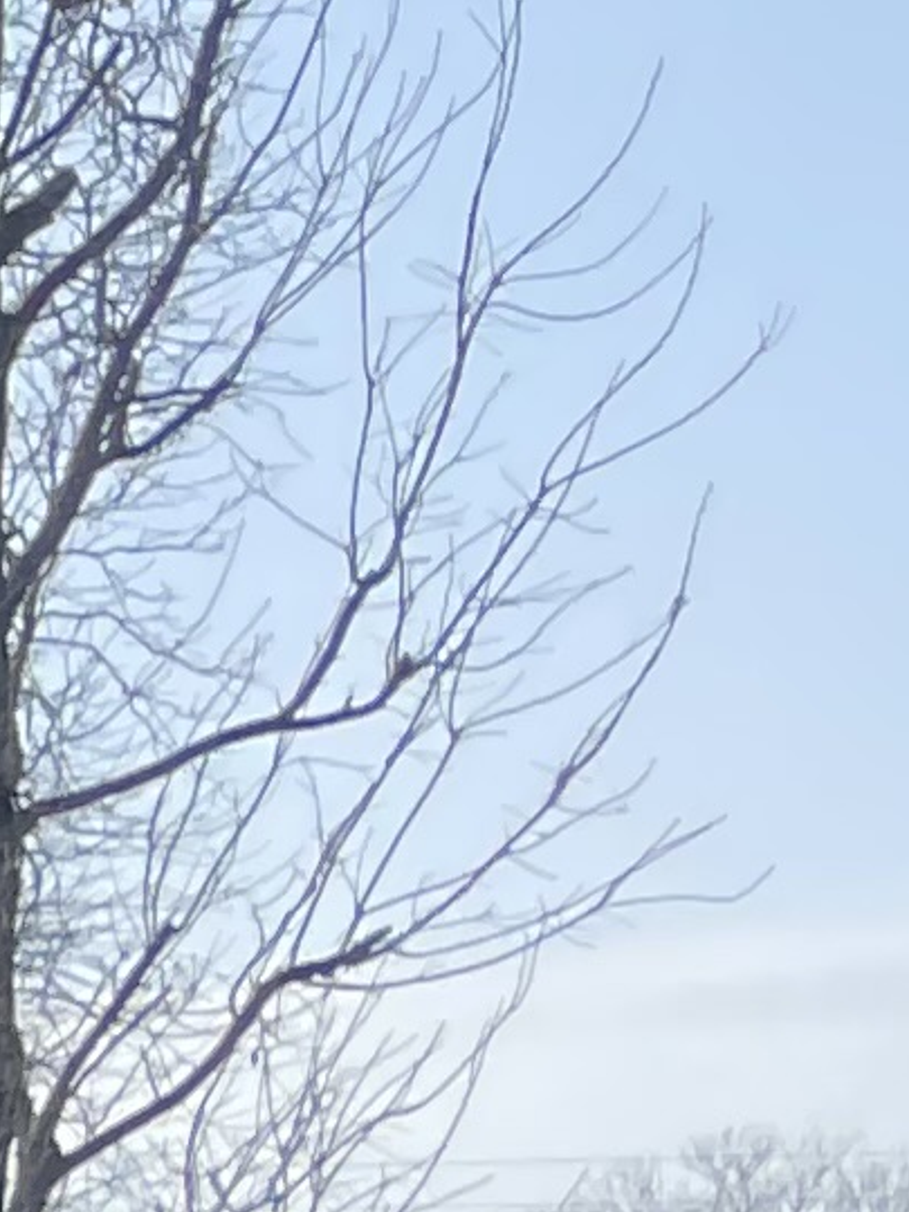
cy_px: 2204
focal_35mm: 194
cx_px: -3416
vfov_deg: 9.7
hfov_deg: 5.8
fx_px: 6792
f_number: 1.6
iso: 32
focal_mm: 4.2
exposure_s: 1/997
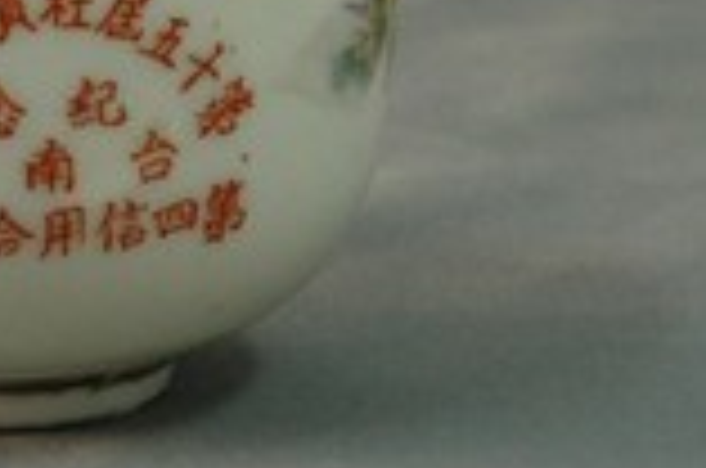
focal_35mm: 428
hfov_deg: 4.8
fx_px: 8376
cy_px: 25
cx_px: 9
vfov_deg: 3.2
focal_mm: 70
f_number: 8
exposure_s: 1/20
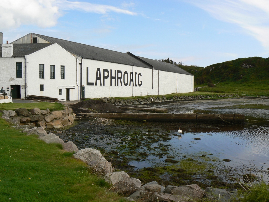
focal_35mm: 36
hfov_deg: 51.4
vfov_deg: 39.7
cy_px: 101
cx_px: 134
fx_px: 280
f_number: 6.3
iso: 80
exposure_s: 1/400
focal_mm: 6
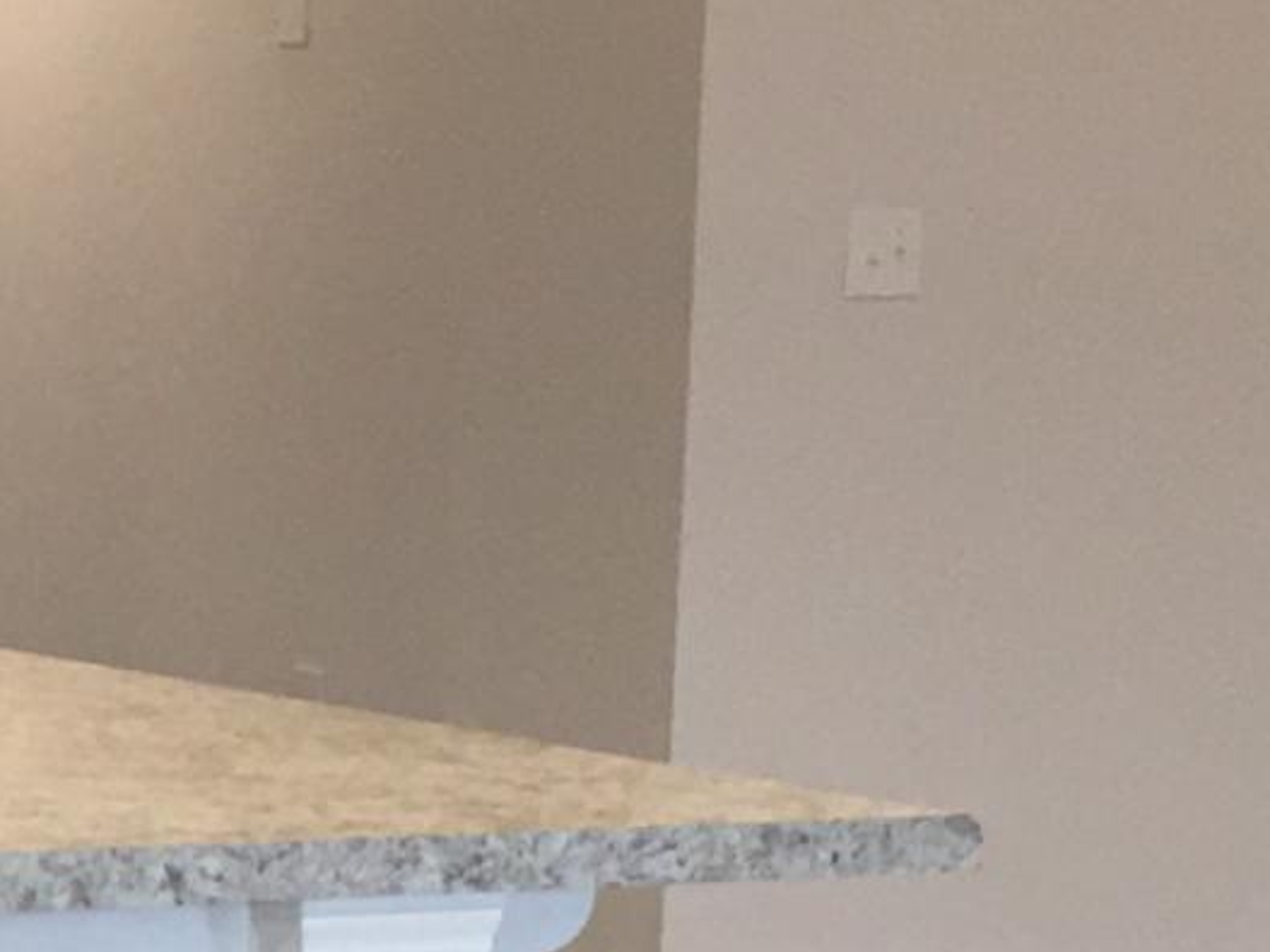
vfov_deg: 8.9
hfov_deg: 11.3
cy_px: 1126
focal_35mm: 165
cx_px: -858
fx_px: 6052
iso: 32
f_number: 2.2
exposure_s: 1/17
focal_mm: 4.15
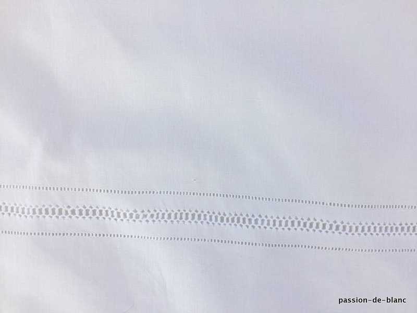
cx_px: 208
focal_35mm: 31
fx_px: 373
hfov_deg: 58.4
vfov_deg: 45.4
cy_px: 156
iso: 25
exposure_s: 1/150
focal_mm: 3.3
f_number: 2.4
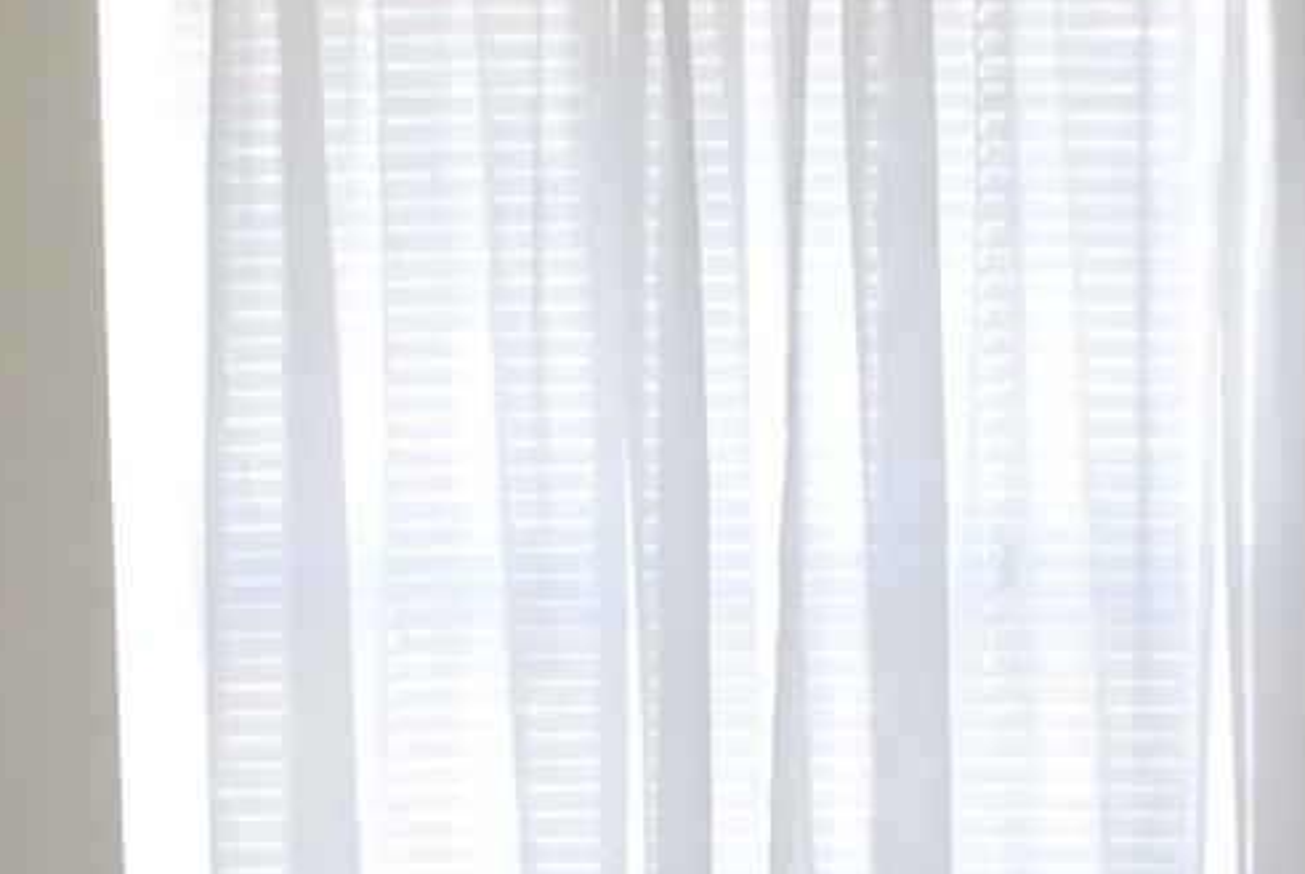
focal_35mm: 142
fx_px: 5155
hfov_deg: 14.4
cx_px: 771
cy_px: 1458
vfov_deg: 9.3
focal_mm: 24
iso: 1000
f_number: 5
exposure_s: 1/100
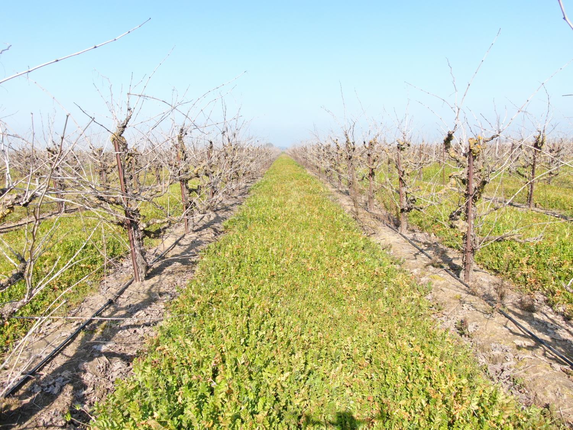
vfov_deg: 56.8
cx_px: 286
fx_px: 397
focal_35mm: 24
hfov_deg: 71.6
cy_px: 215
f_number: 2.8
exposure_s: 1/500
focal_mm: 4.39
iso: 100
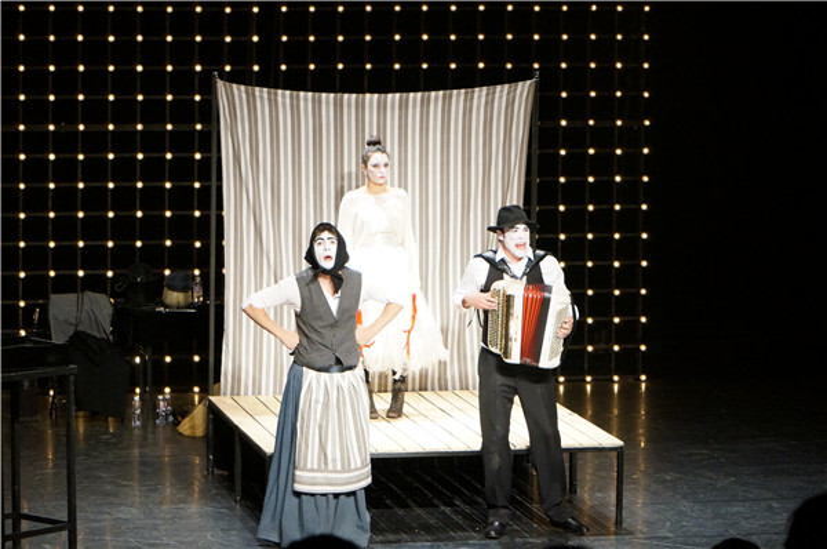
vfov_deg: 9.6
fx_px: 3268
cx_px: 414
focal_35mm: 142
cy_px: 274
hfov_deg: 14.4
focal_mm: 95
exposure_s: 1/160
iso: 3200
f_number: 5.6
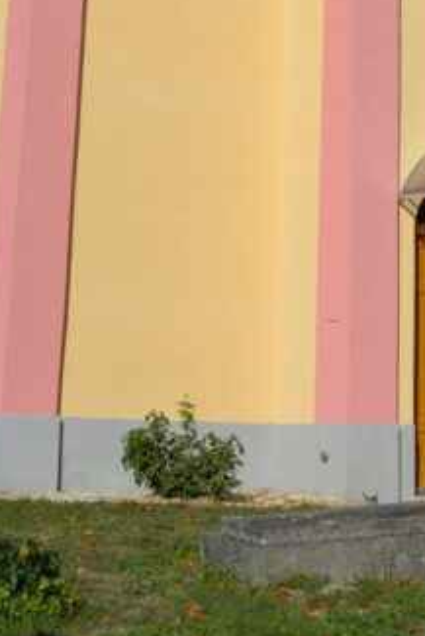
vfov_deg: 17.7
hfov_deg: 13.1
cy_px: -295
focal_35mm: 104
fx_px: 1840
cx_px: 310
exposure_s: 1/320
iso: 100
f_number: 9
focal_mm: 22
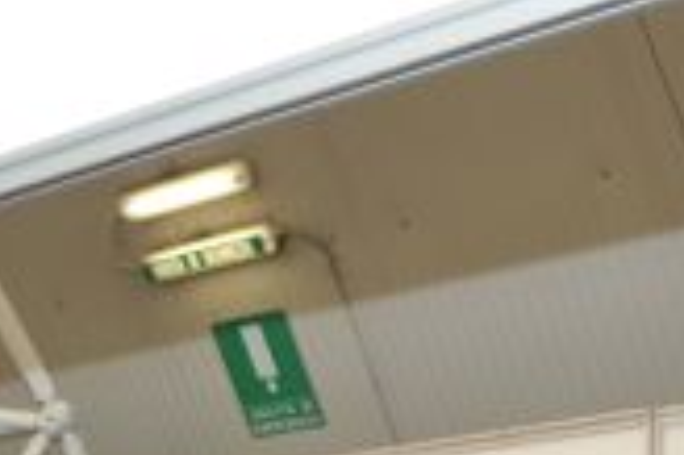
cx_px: -4
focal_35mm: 109
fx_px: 2069
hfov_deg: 18.3
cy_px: 856
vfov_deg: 11.5
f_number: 8
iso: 640
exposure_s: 1/50
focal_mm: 28
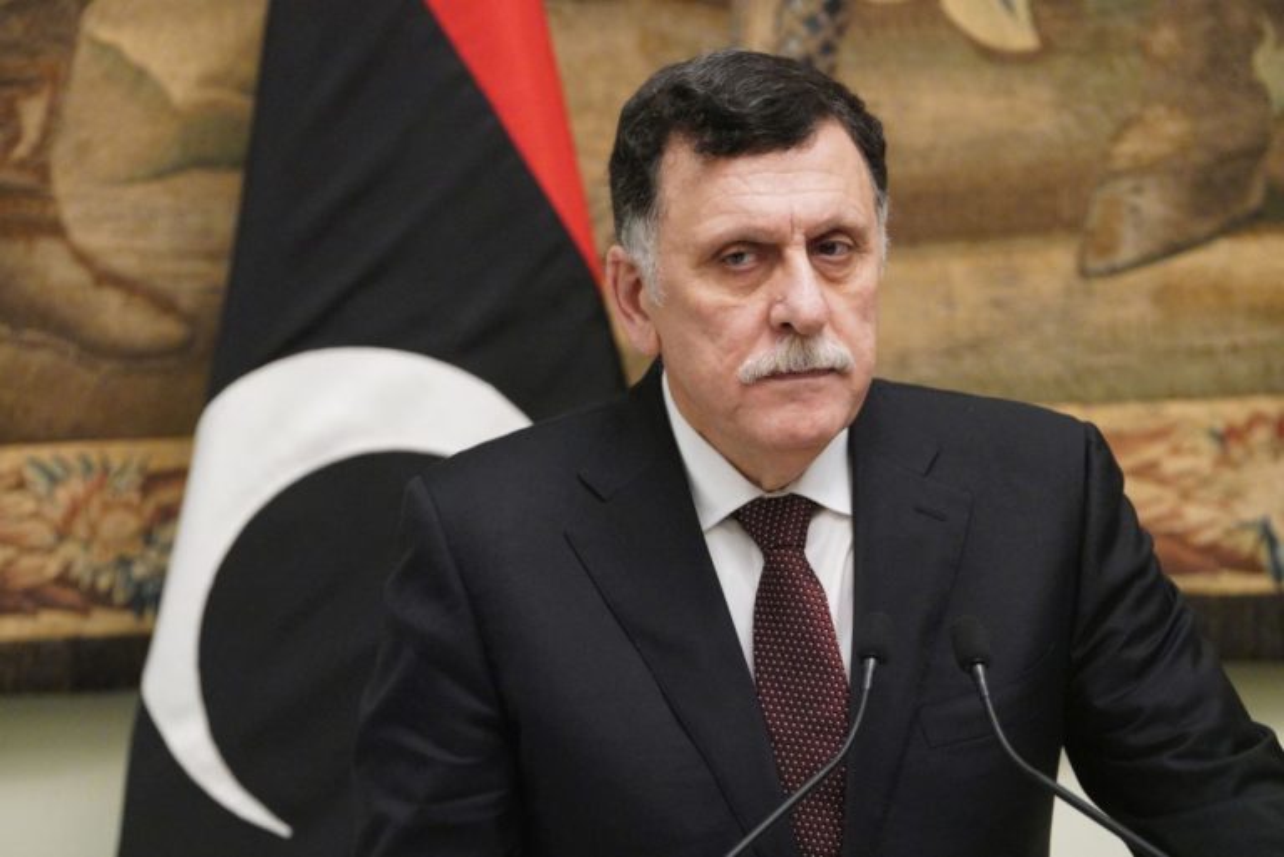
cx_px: 642
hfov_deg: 13.2
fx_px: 5531
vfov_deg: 8.9
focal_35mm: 155
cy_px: 428
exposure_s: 1/250
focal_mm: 155
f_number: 4.5
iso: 12800
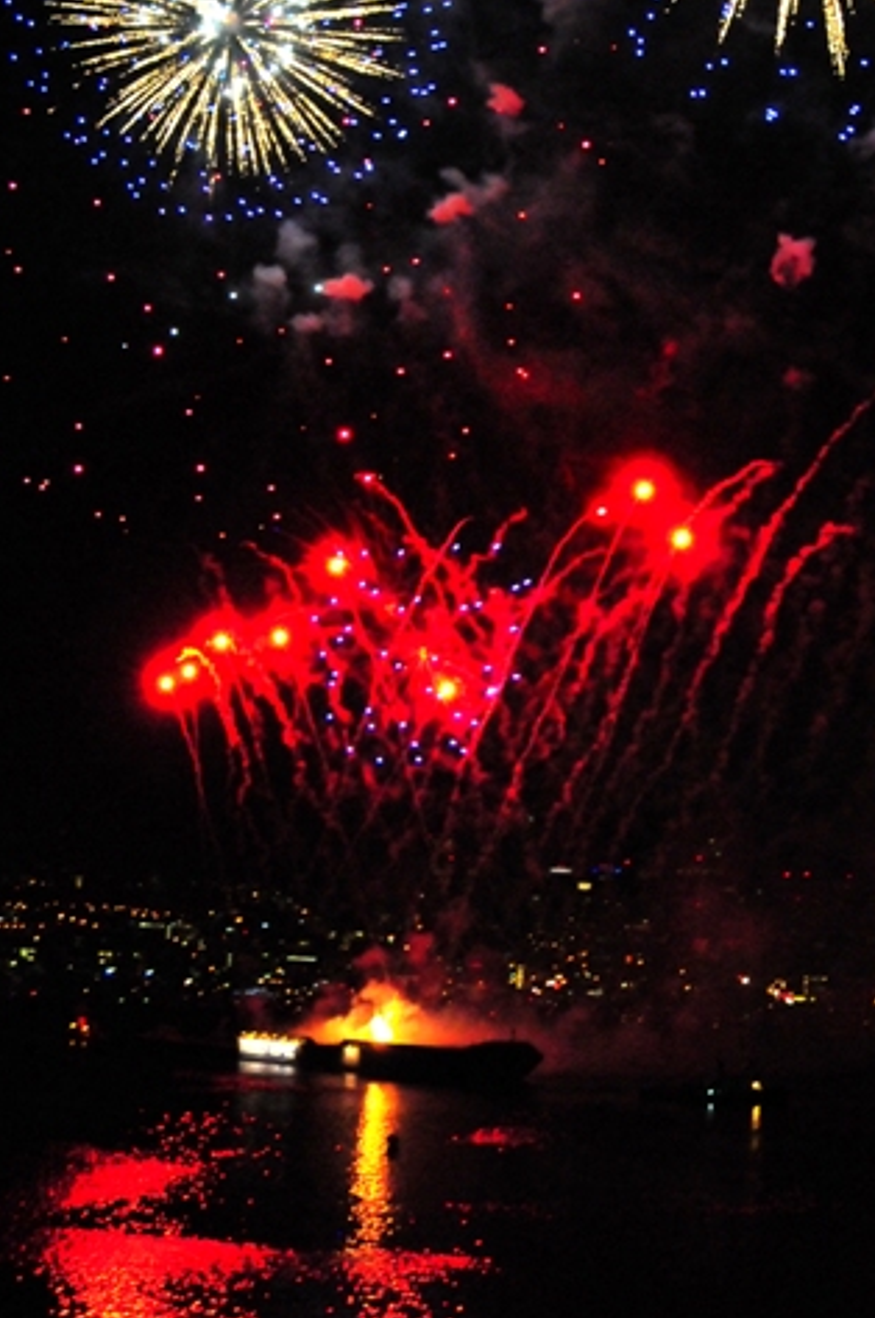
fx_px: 2413
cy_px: 359
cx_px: 520
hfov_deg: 20.5
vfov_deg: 30.1
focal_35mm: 66
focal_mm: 26
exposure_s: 1/60
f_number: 5
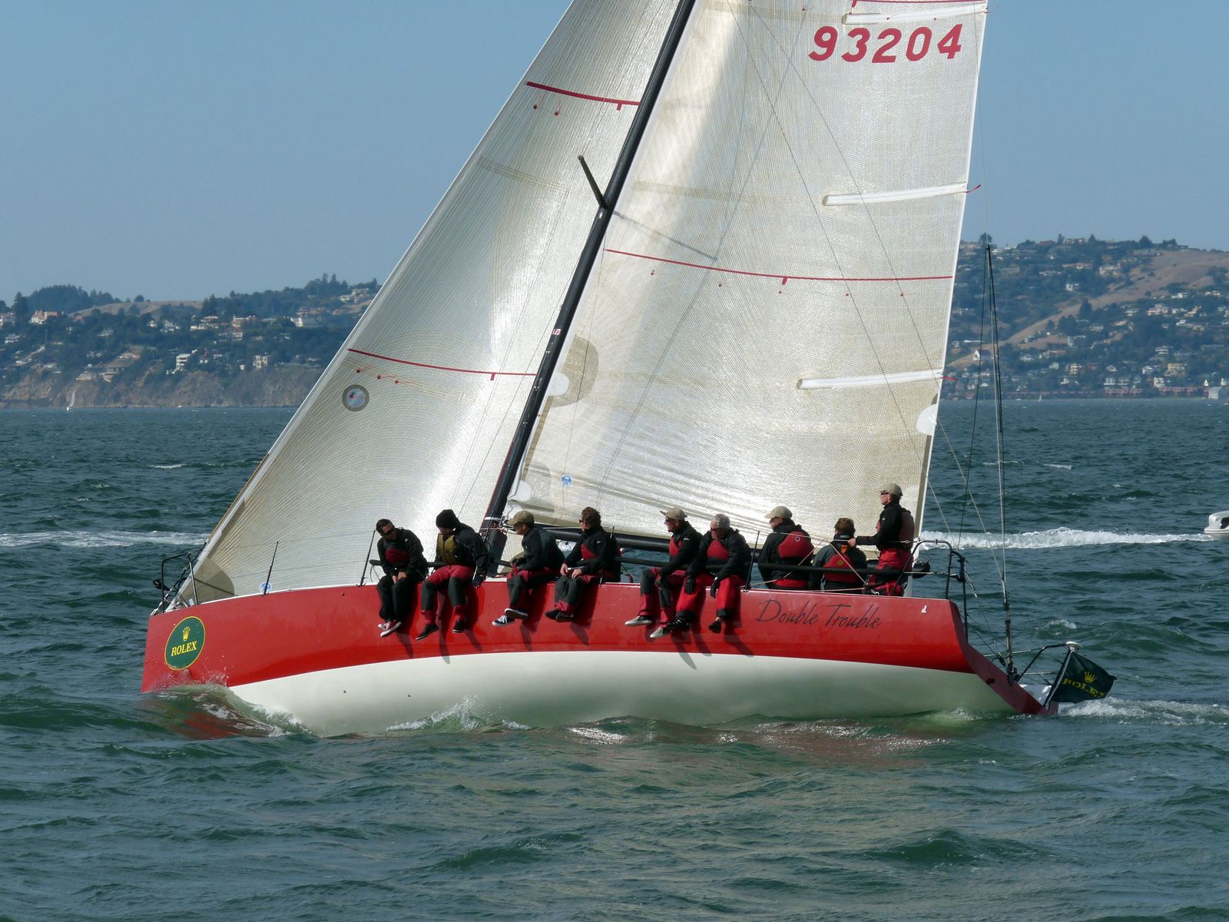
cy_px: 461
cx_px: 614
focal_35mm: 217
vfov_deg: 6.8
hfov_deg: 9.1
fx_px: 7704
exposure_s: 1/1000
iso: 100
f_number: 5.6
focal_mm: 38.5
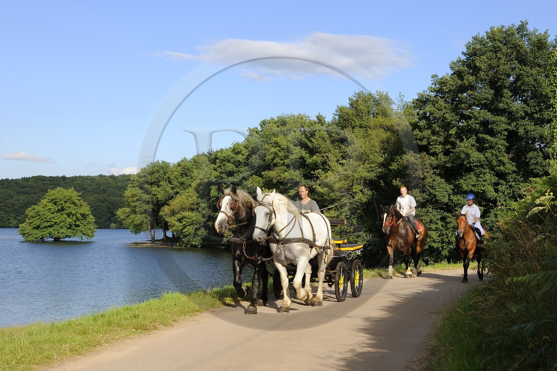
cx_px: 278
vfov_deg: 24.6
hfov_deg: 36.3
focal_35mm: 55
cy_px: 186
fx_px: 851
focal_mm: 55
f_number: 11
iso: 200
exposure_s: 1/250
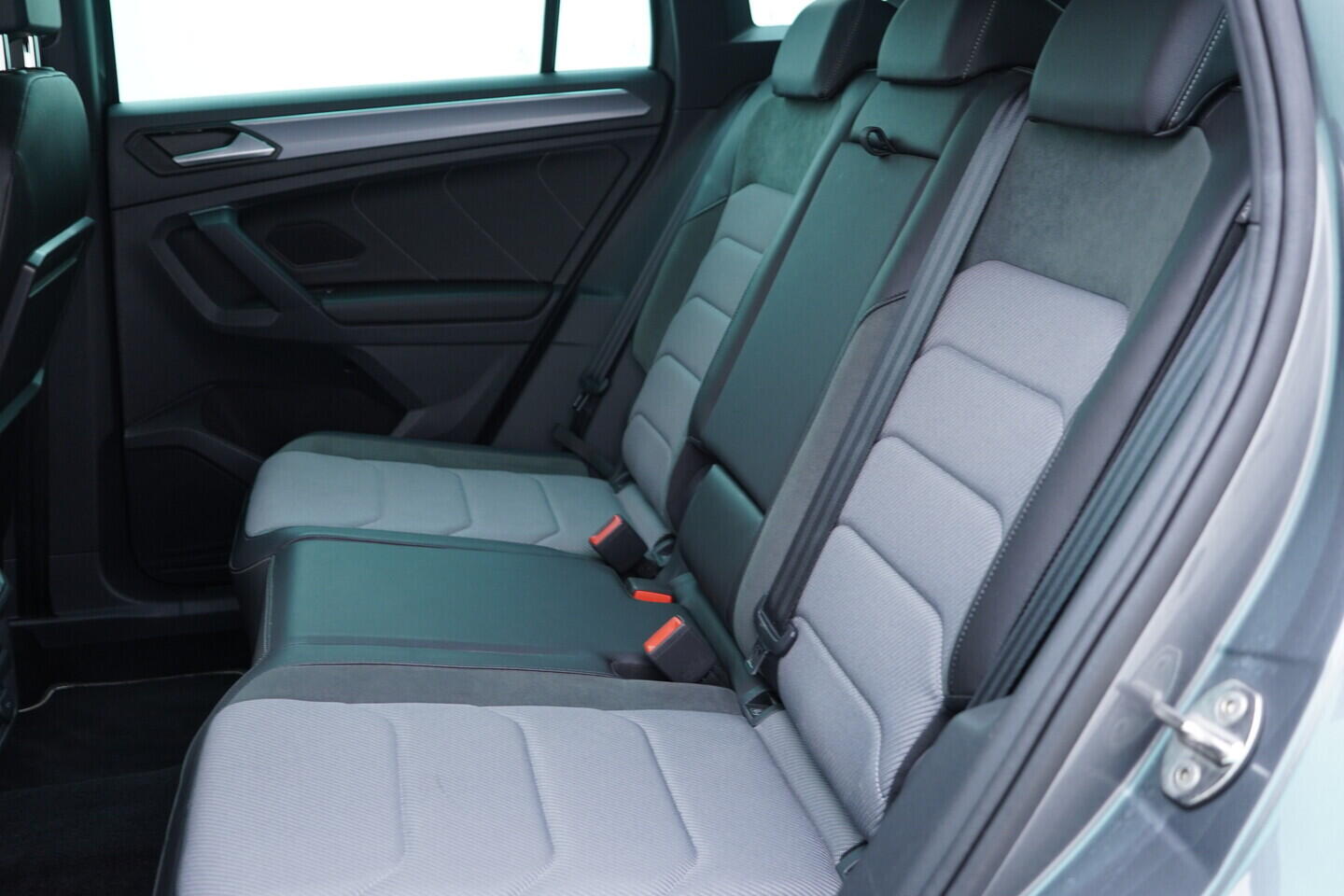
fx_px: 1344
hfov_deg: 53.1
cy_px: 448
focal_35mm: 36
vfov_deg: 36.9
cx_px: 672
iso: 400
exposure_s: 1/40
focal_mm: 24
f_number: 2.8
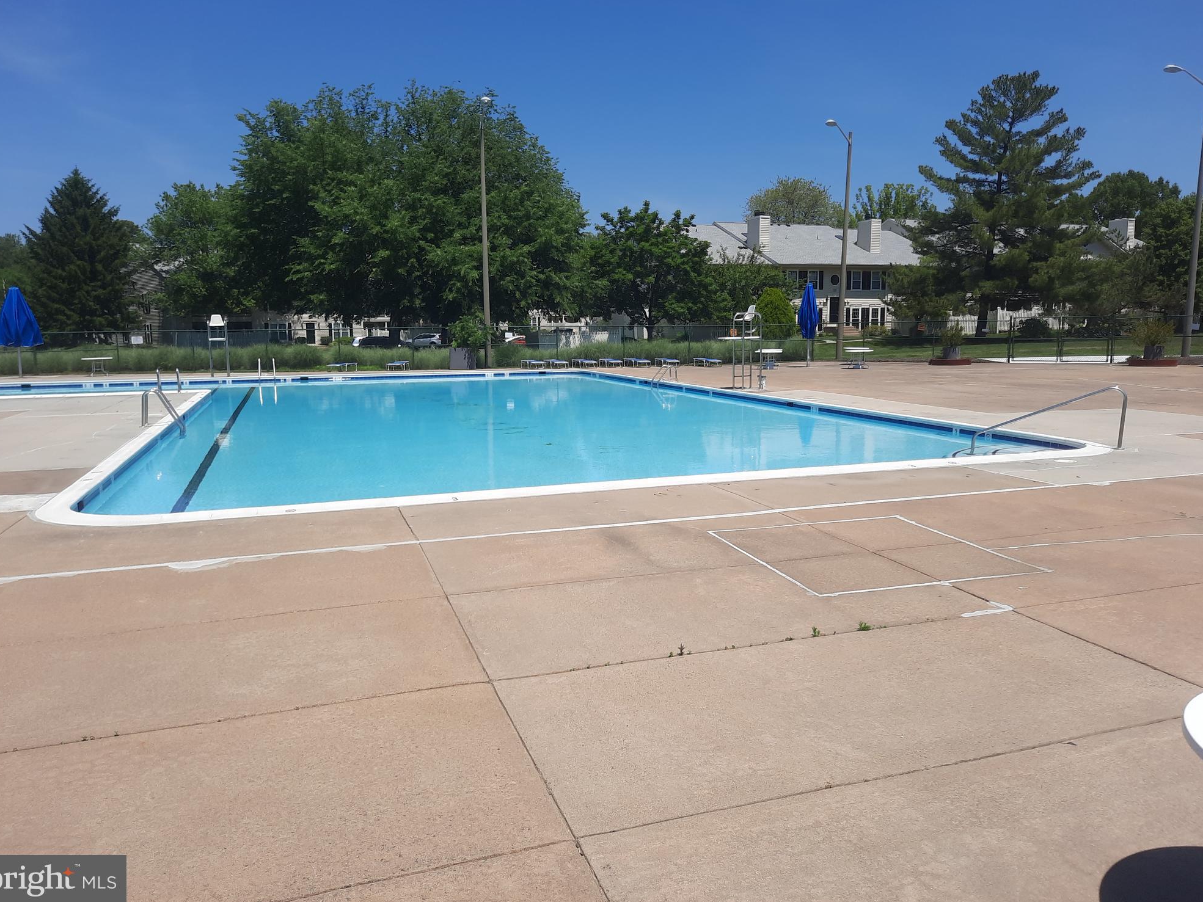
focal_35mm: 26
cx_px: 599
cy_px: 436
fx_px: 904
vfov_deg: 53.1
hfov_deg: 67.3
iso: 32
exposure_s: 1/1366
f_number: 2
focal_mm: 4.6
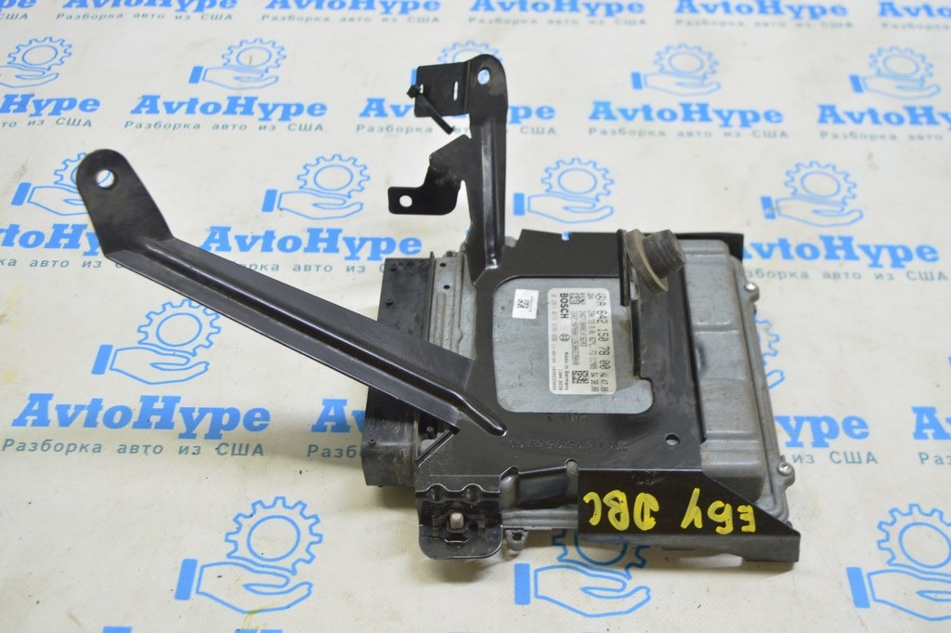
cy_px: 316
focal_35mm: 42
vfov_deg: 31.8
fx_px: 1109
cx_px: 476
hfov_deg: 46.4
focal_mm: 28
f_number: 5.6
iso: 400
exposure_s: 1/20
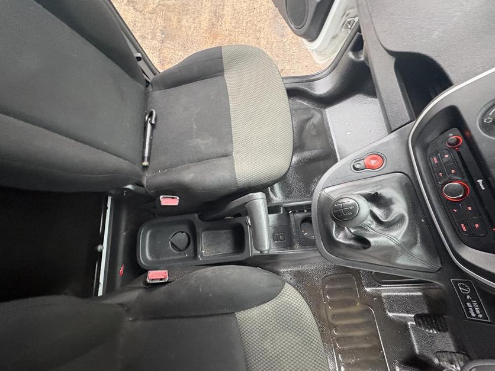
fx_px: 214
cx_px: 240
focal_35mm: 15
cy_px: 186
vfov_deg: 81.7
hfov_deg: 98.1
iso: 1000
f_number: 2.2
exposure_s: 1/45
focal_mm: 2.22
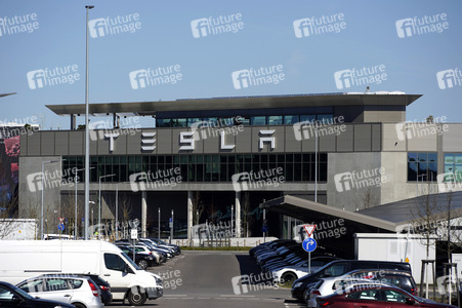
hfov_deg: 11.1
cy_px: 154
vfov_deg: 7.4
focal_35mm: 186
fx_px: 2385
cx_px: 231
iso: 100
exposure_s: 1/800
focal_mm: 186
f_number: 7.1
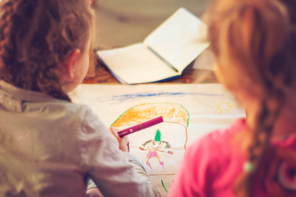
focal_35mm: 75
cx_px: 148
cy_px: 98
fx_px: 616
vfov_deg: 18.1
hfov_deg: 27.0
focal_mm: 50
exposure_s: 1/80
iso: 500
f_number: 1.8
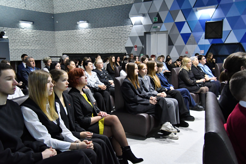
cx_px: 123
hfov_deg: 49.6
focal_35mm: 39
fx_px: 266
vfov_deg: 34.2
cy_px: 82
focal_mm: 26
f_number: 3.5
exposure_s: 1/80
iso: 3200
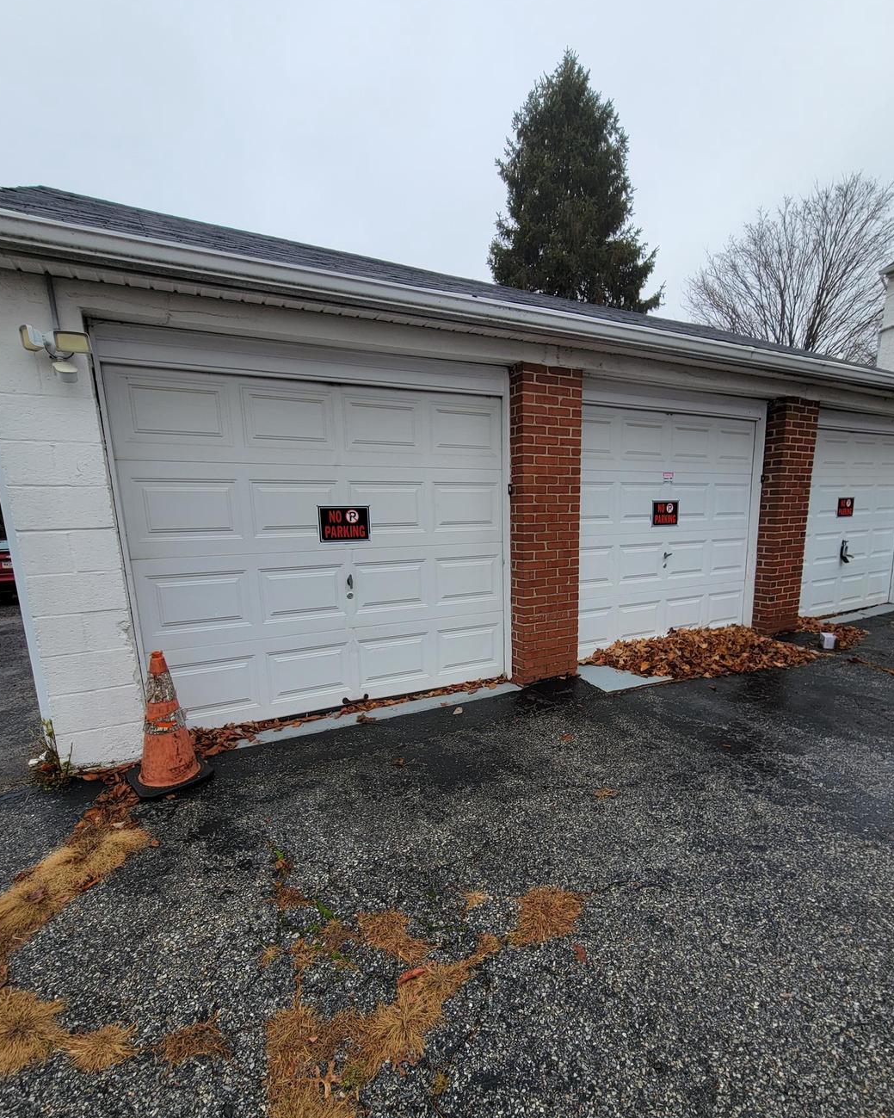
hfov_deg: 83.9
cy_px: 634
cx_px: 483
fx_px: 496
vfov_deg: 96.2
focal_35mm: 15
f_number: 2.2
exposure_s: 1/187
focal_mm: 2.2
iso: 50
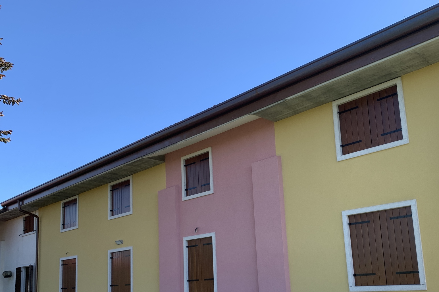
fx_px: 427
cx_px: 248
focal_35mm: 35
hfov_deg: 54.3
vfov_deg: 37.2
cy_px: 208
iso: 25
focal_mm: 4.25
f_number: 1.8
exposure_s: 1/727
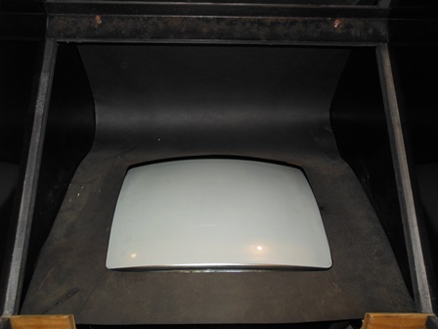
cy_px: 164
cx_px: 219
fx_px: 316
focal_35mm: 25
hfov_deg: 69.4
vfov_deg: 54.9
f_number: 3.2
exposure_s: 1/25
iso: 200
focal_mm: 4.5
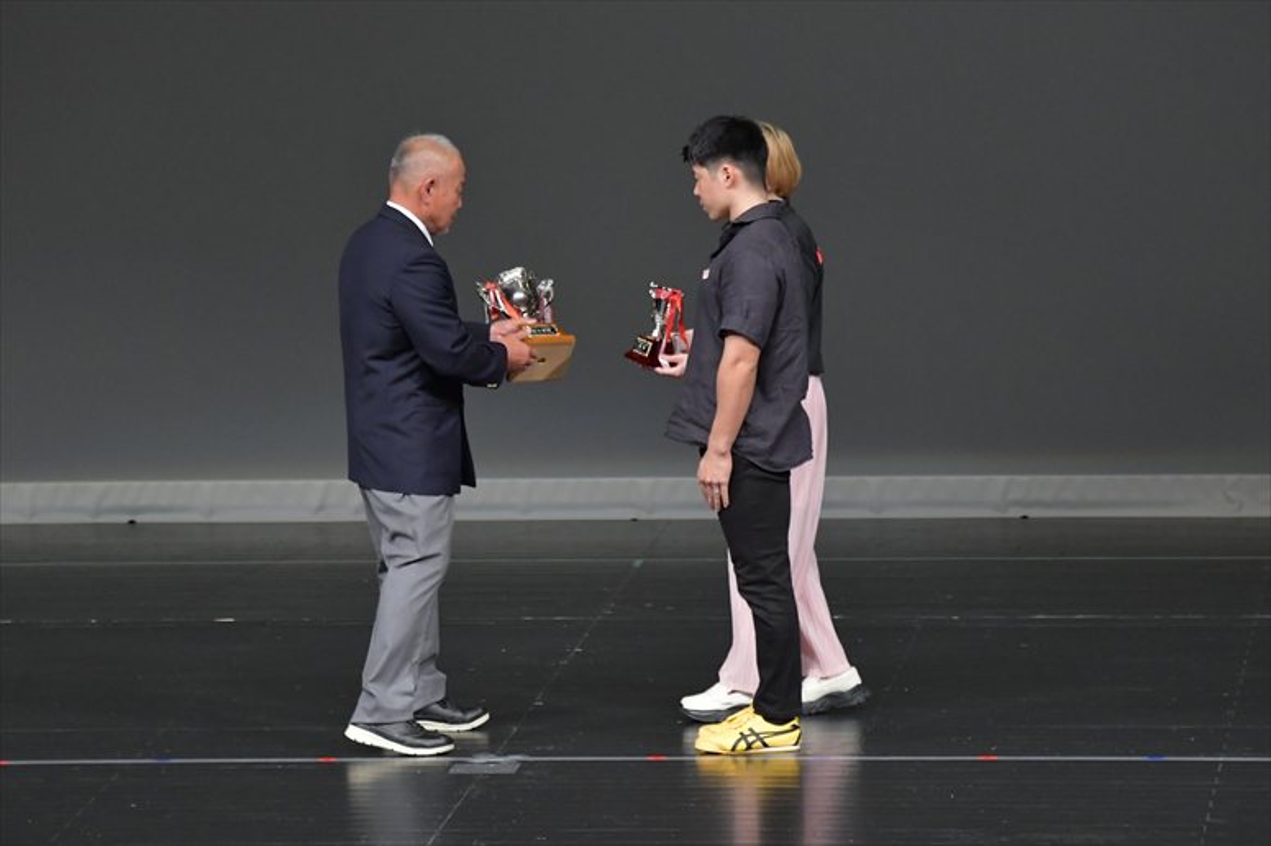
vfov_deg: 4.6
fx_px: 10587
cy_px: 423
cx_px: 636
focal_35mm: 300
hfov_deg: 6.9
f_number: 5.6
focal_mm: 200
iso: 4000
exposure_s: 1/400
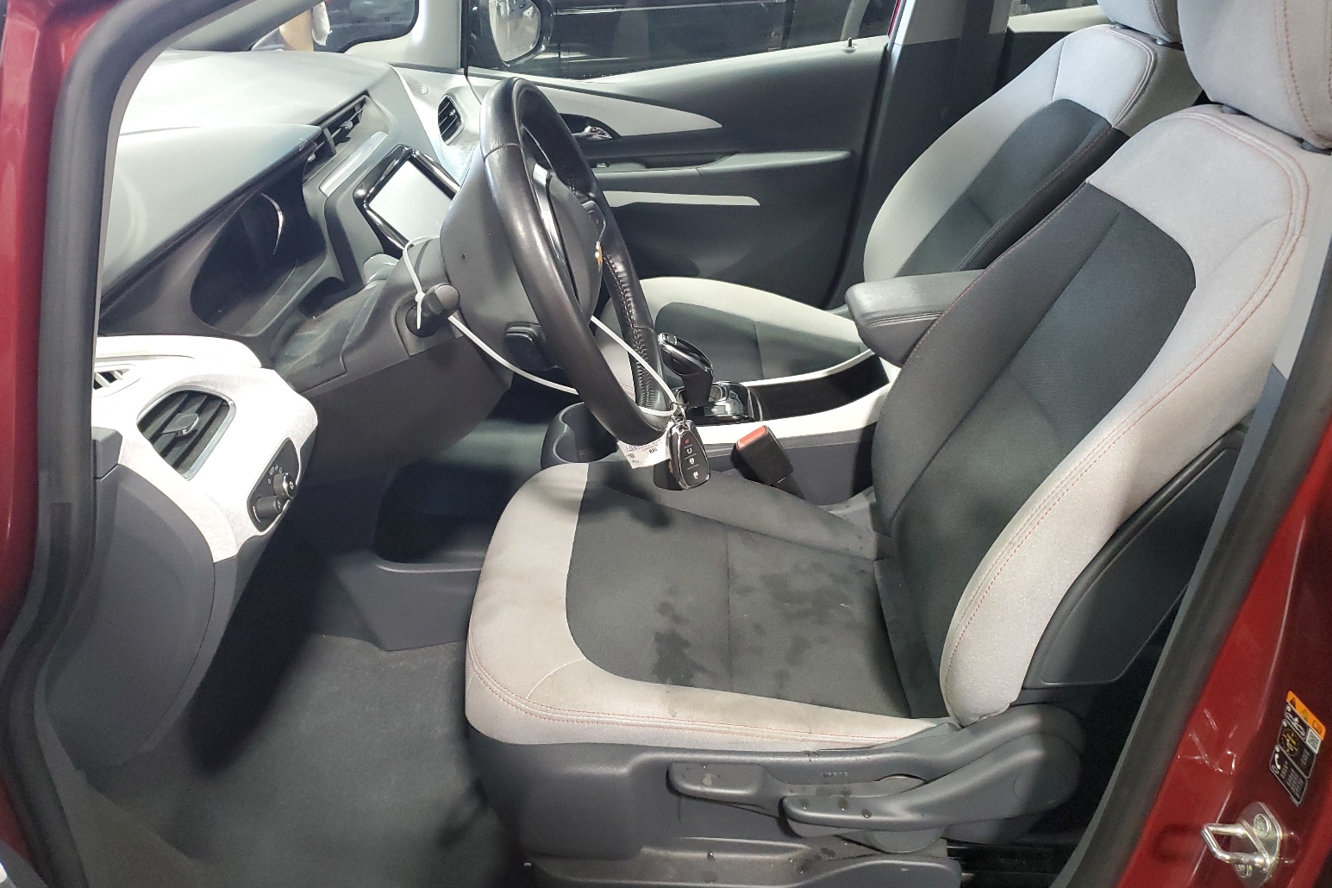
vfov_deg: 46.4
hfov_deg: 65.5
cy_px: 413
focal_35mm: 28
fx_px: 1036
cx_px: 671
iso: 340
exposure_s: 1/40
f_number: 1.5
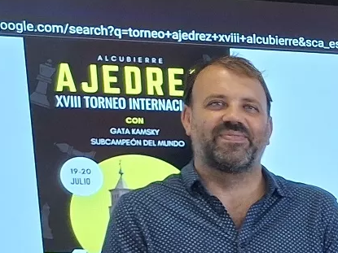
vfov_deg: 11.5
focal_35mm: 123
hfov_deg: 12.8
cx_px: 784
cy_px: 394
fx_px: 1201
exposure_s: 1/100
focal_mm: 4.69
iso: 100
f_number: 1.8
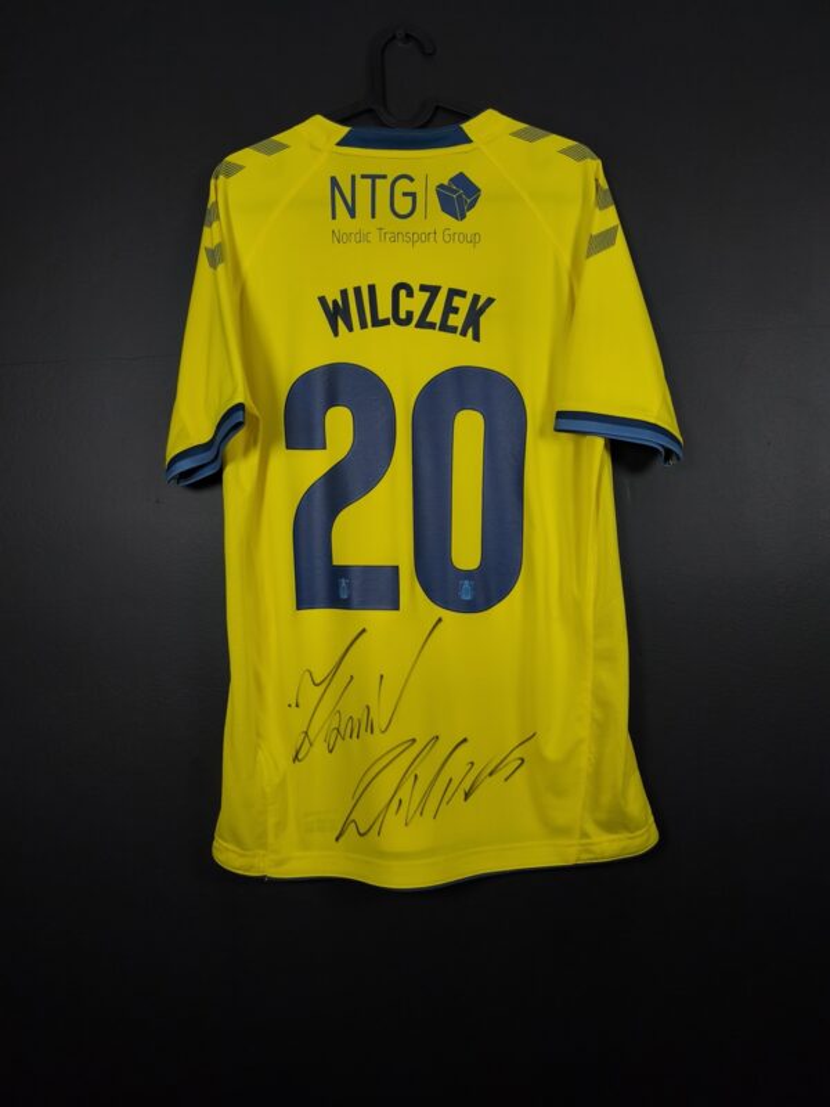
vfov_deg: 73.9
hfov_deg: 58.9
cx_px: 415
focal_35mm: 23
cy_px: 554
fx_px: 735
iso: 400
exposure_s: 1/160
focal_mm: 6.57
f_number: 1.6
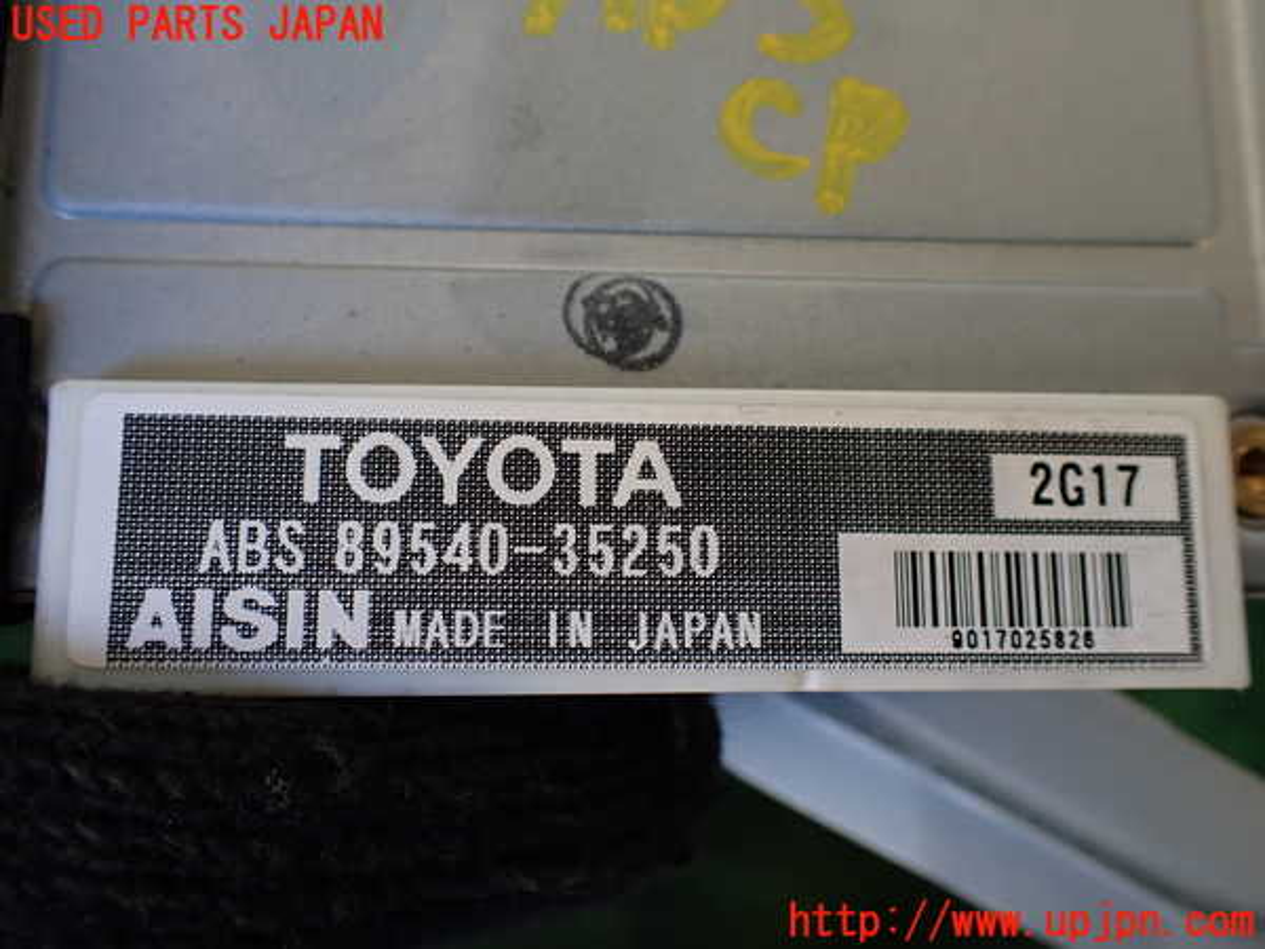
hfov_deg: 60.0
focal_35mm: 30
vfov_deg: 46.8
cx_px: 632
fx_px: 1096
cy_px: 474
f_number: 2.3
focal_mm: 5.4
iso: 200
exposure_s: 1/125
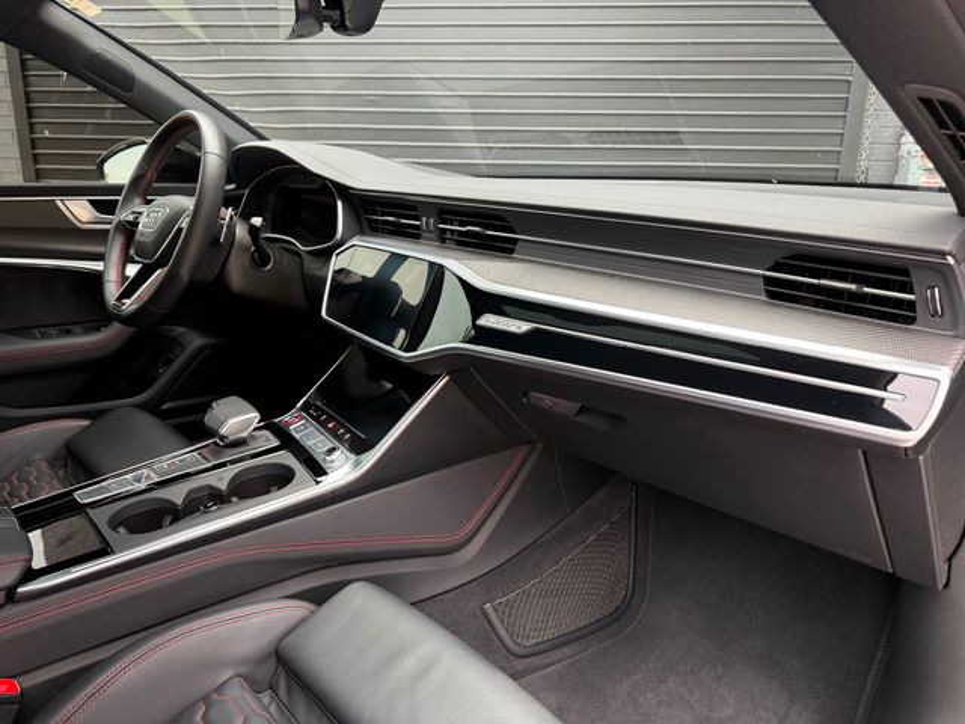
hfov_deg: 71.6
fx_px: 669
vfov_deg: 56.8
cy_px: 362
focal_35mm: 24
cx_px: 482
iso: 200
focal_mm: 6.76
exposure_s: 1/115
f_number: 1.78
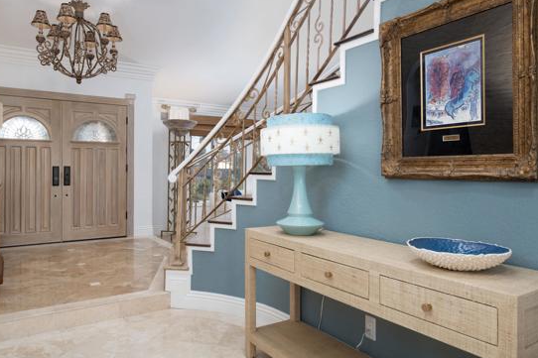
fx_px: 388
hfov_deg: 69.2
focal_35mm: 26
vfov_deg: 49.5
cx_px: 242
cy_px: 173
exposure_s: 1/200
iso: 320
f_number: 8
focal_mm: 22
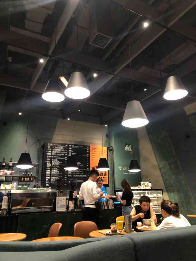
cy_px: 130
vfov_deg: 63.4
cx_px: 98
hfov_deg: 49.8
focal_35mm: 28
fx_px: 211
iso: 100
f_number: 1.8
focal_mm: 3.99
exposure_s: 1/14
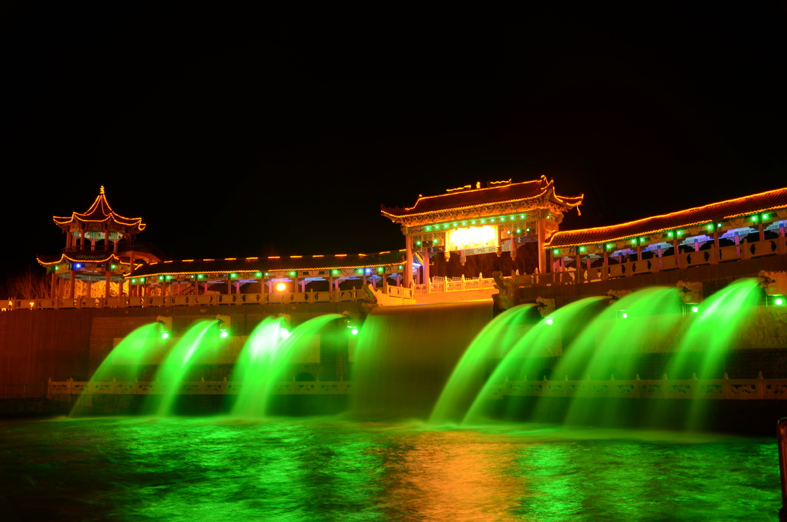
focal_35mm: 36
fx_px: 785
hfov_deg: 53.2
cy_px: 261
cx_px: 394
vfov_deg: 36.7
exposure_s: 2.5
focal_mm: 24
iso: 100
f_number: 3.8
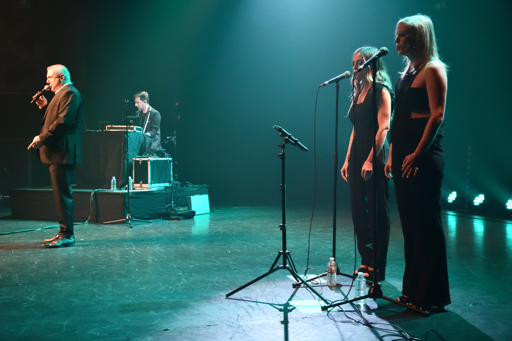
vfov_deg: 28.1
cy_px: 170
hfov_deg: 41.1
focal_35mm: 48
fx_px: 683
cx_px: 256
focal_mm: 32
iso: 6400
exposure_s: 1/125
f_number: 4.5
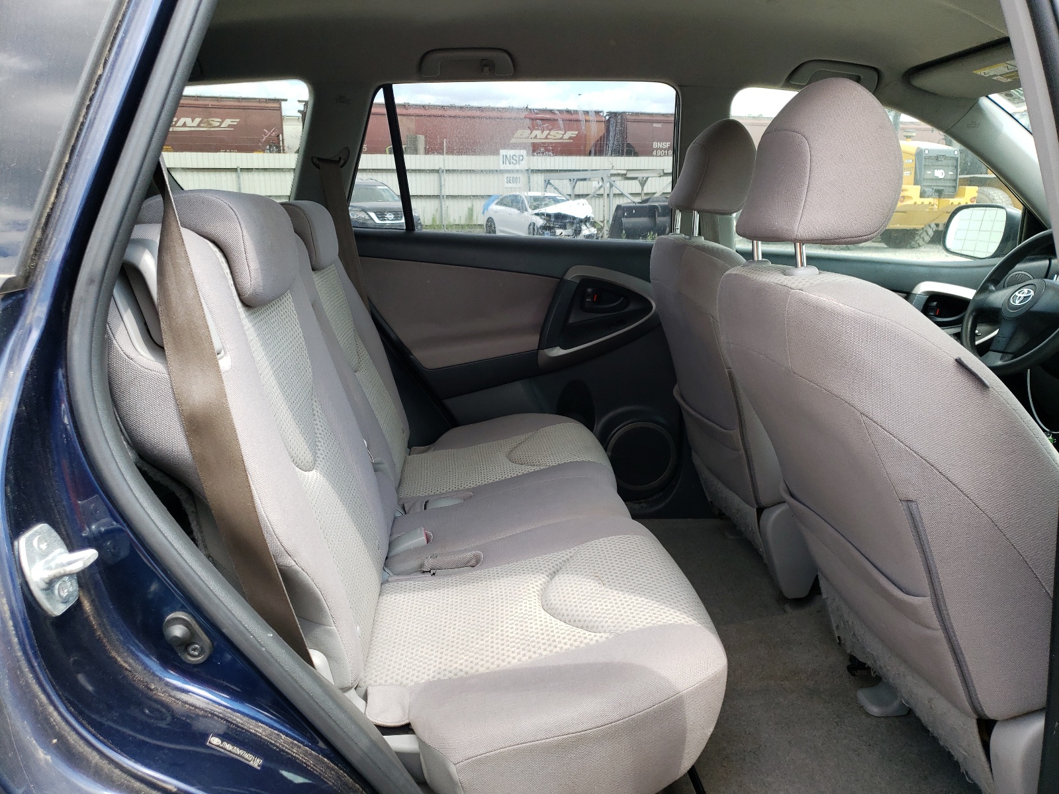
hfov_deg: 67.3
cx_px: 530
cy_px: 397
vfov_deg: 53.1
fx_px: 795
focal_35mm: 26
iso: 50
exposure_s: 1/345
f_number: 1.5
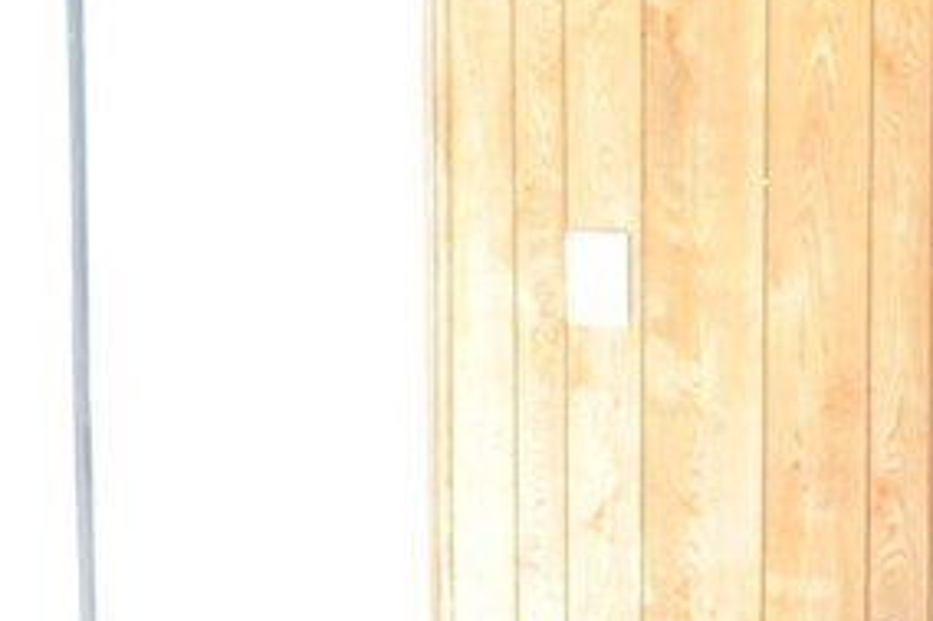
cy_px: 445
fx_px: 3367
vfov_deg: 10.5
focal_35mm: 130
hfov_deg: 15.7
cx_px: 719
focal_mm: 24
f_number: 6.3
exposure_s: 1/15
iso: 450
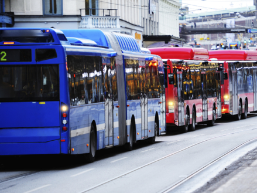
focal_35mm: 230
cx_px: 173
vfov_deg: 6.5
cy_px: 95
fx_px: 1707
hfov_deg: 8.6
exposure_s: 1/125
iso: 400
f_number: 2.8
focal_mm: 175
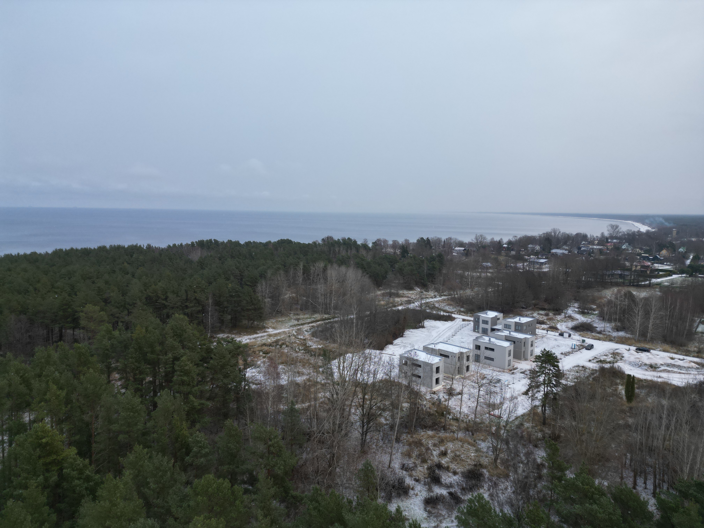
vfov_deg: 56.8
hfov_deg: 71.6
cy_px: 264
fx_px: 488
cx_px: 352
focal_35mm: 24
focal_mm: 6.72
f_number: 1.7
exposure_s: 1/500
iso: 100
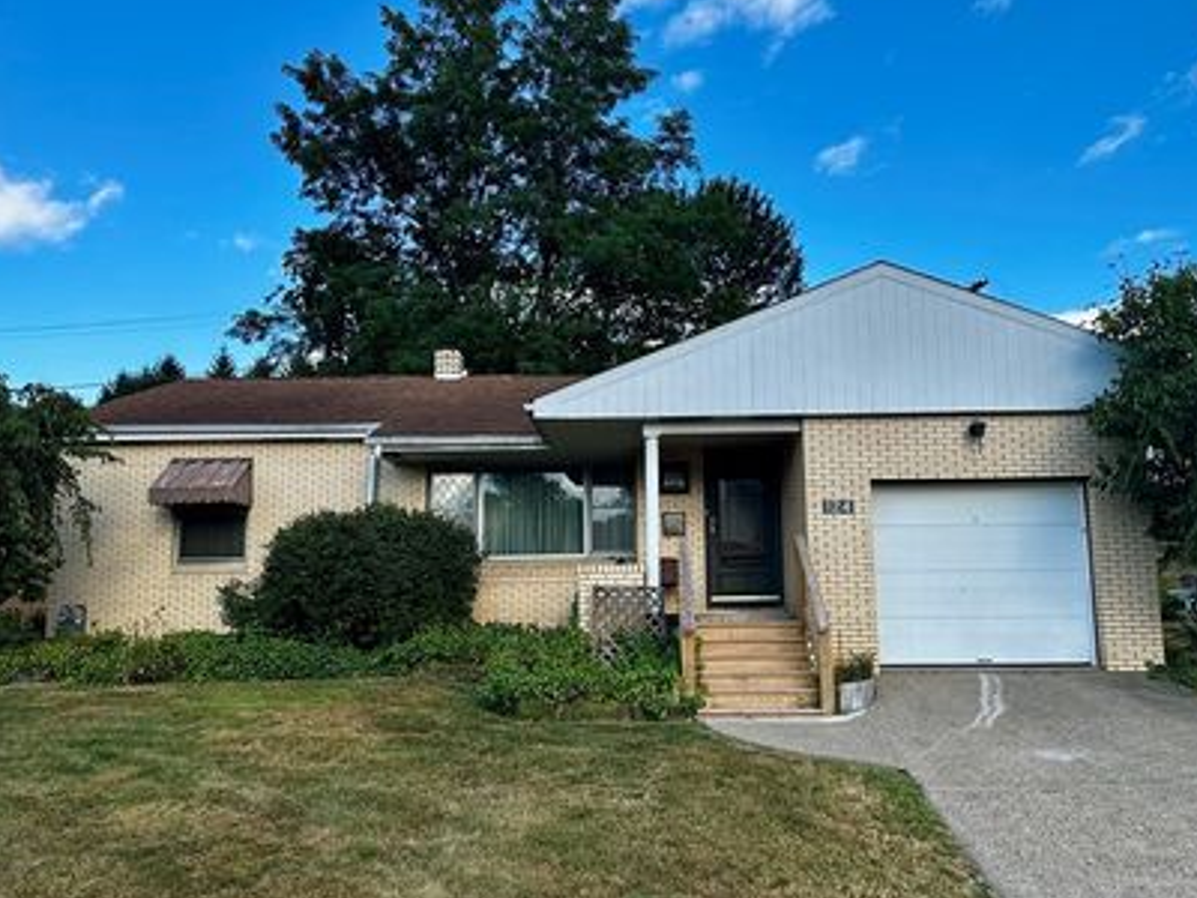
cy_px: 465
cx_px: 646
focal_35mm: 30
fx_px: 1037
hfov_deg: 59.9
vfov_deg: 46.8
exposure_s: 1/1812
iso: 80
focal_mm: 6.86
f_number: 1.78
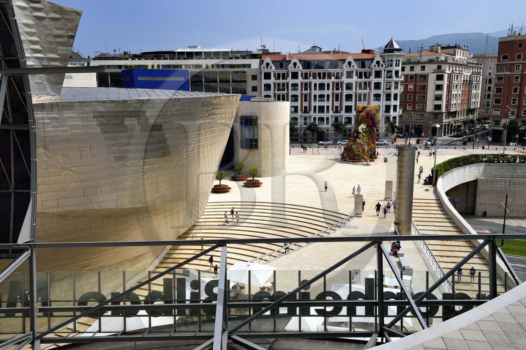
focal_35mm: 32
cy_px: 175
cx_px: 263
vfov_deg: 41.0
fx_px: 467
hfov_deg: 58.8
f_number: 14
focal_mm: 32
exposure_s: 1/250
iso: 200
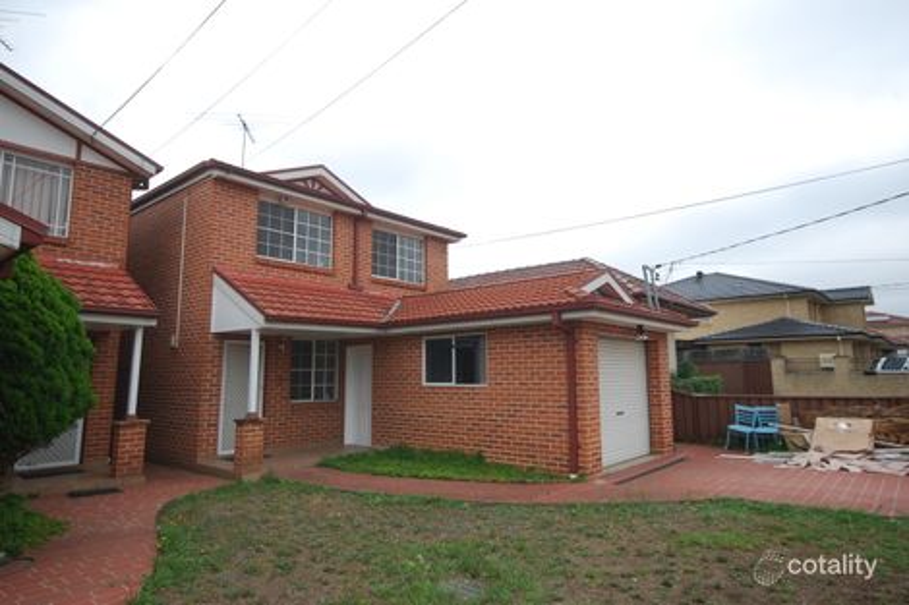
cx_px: 454
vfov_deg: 59.5
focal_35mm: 21
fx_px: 530
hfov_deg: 81.2
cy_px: 302
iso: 100
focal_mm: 14
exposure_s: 1/200
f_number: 7.1
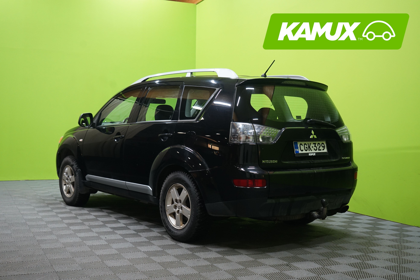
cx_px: 210
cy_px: 140
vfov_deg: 31.2
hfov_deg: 45.4
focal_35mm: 43
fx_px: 502
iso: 1250
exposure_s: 1/20
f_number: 5
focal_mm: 43
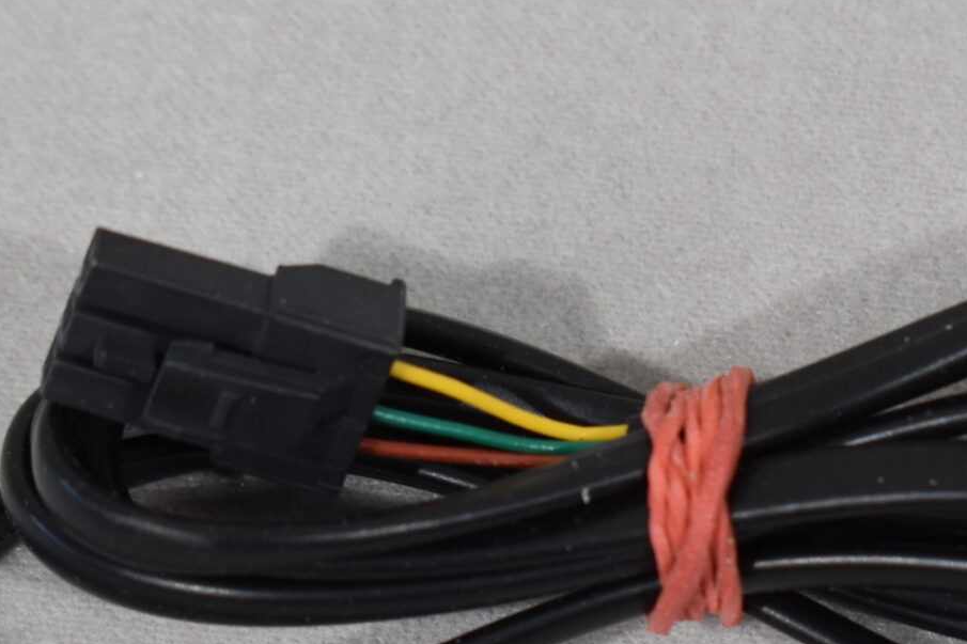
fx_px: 6268
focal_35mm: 233
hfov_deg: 8.8
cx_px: 714
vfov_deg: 5.9
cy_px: 457
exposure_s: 1/60
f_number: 5.6
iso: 400
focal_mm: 55
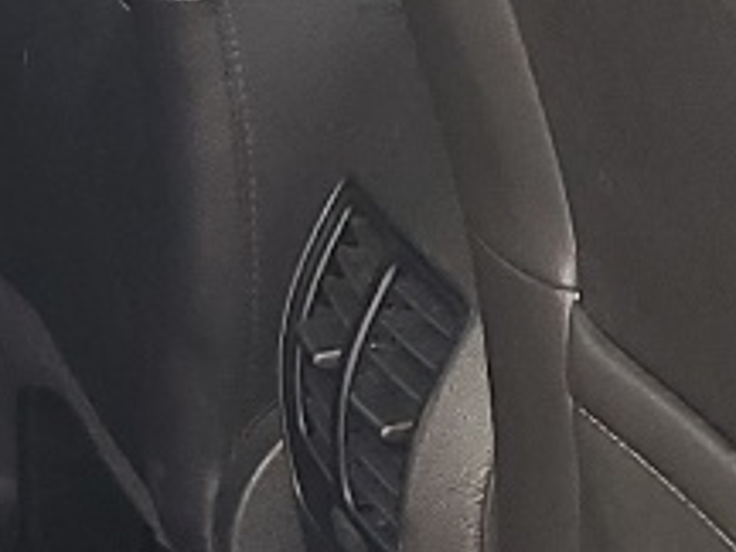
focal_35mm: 193
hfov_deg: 9.6
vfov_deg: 7.7
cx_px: -739
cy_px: 14
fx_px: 4104
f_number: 1.5
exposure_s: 1/60.2
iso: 62
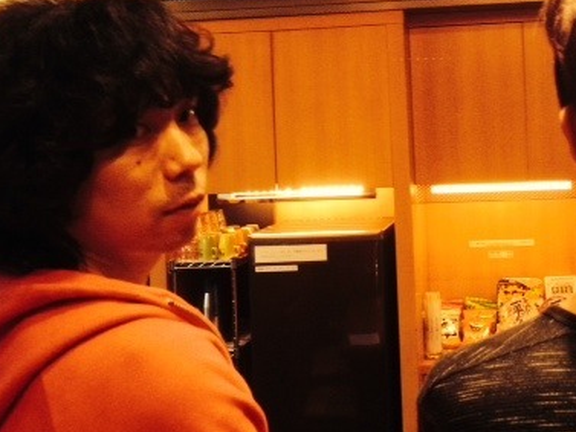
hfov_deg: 33.9
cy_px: 130
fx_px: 932
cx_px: 403
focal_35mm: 56
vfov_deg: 25.9
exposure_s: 1/20
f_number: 2.4
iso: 320
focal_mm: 4.12
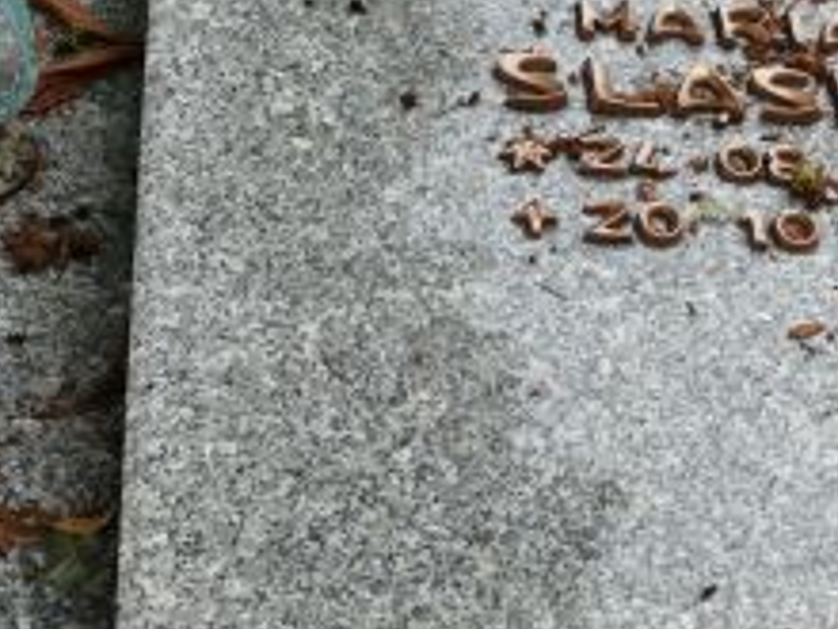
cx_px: 838
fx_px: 2469
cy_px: 335
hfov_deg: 18.7
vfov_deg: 14.5
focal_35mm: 102
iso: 100
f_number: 2.8
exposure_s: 1/100
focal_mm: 7.4
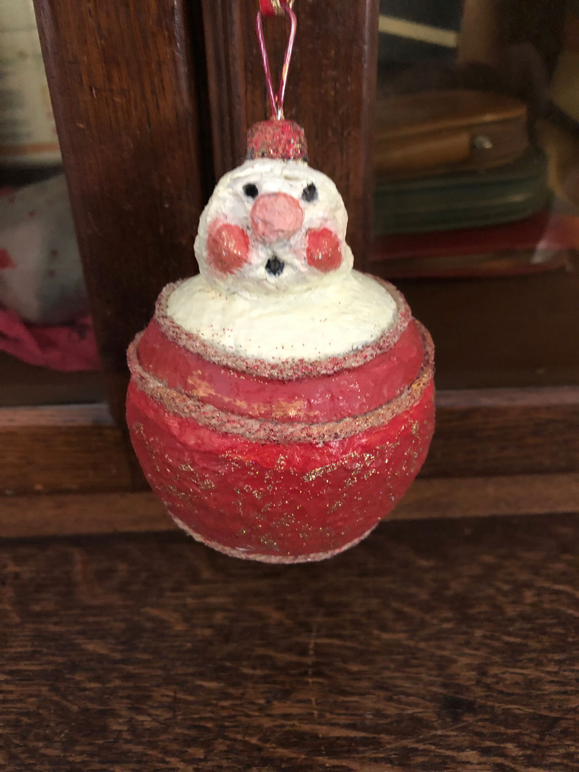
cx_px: 290
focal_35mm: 28
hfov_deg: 49.7
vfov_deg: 63.4
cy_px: 386
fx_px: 624
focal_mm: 4
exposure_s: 1/5
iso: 80
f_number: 1.8
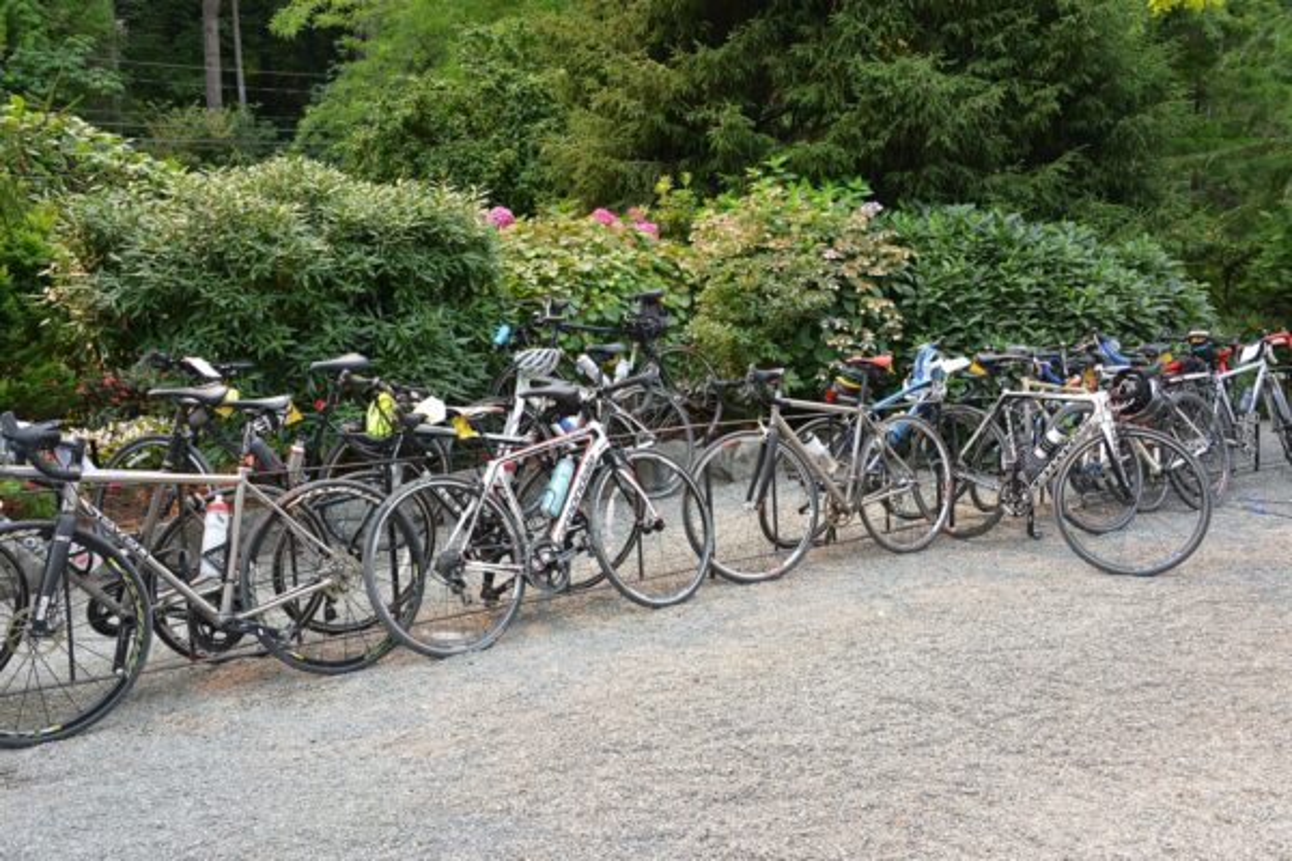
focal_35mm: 35
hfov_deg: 54.4
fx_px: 1256
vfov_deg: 37.9
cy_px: 430
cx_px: 646
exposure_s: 1/125
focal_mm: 35
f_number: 8
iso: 400
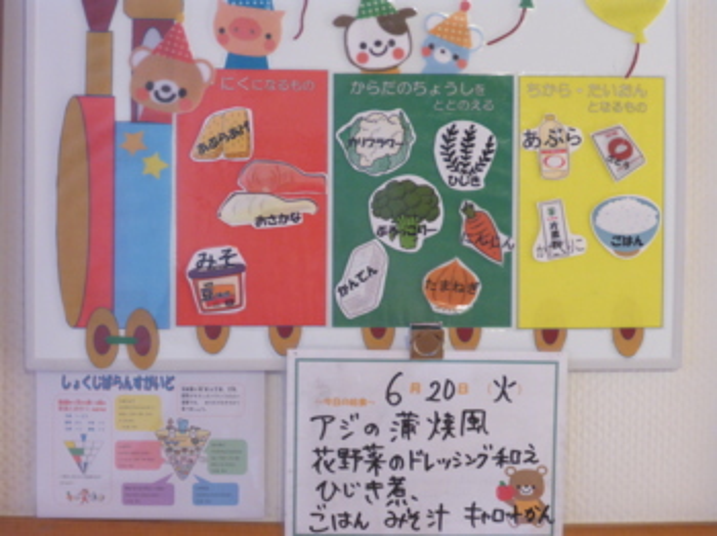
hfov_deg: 35.0
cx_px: 358
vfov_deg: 26.5
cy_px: 268
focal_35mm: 55
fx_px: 1138
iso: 400
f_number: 4.9
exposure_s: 1/13
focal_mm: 9.8
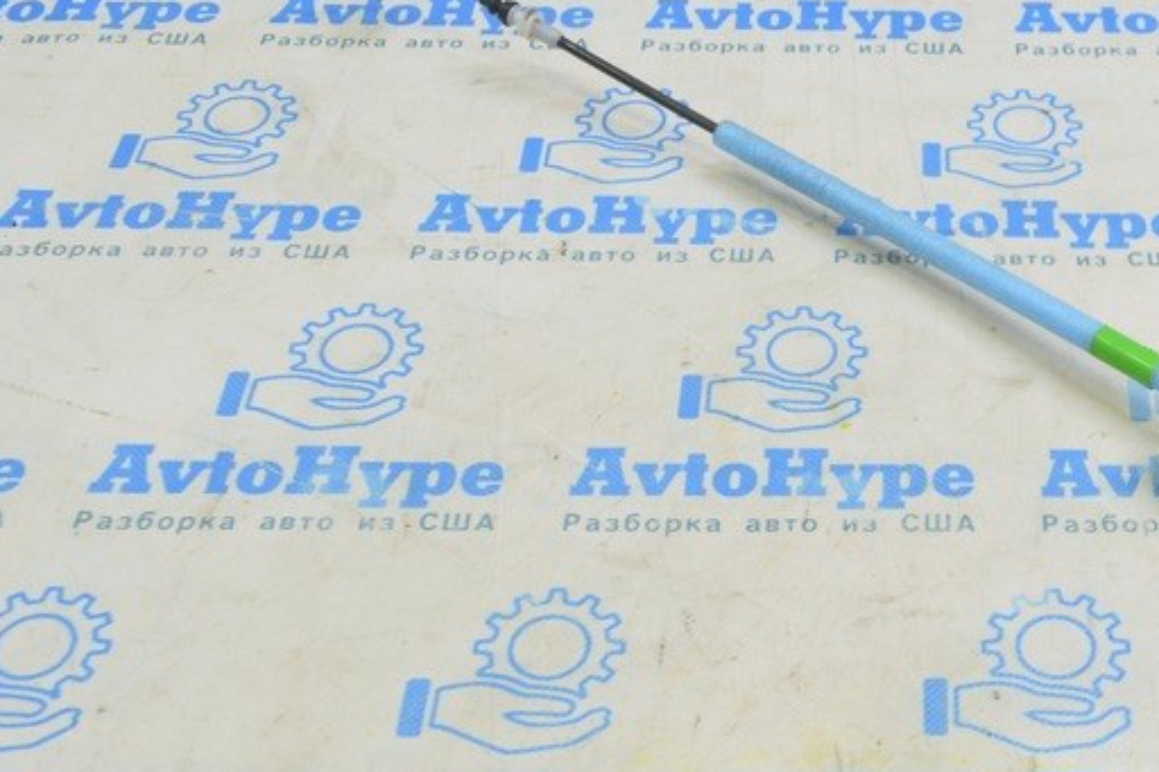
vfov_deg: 24.8
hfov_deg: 35.4
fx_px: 1738
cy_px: 567
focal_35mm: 54
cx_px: 969
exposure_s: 1/20
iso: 400
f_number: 5.6
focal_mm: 18
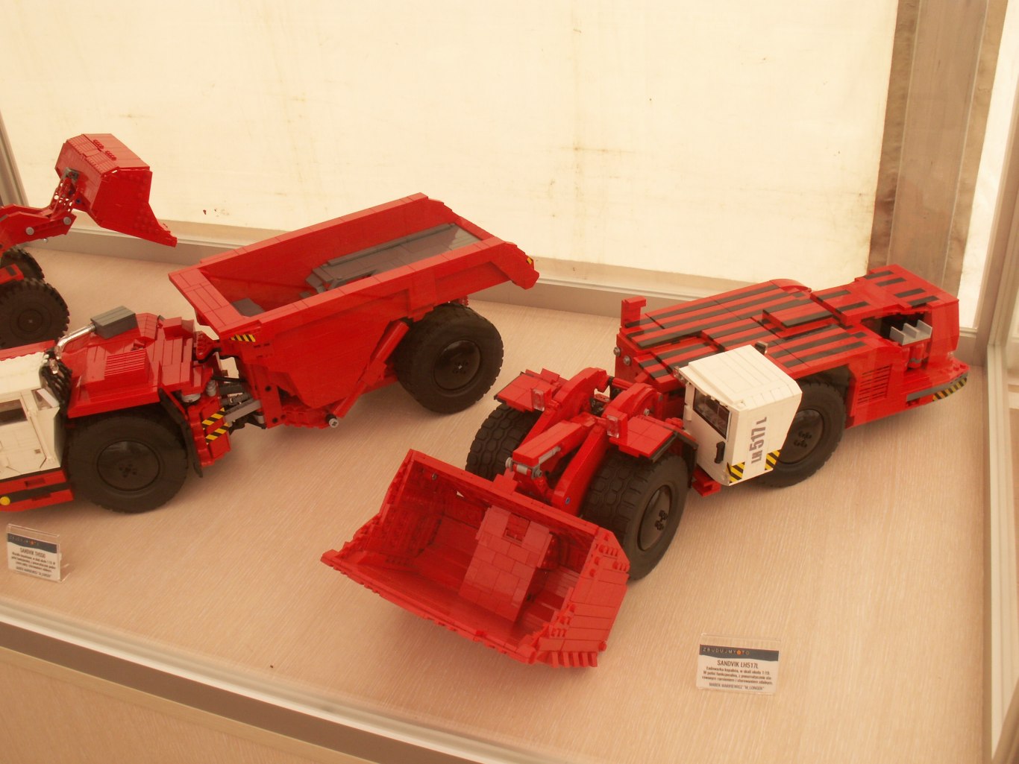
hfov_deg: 52.6
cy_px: 382
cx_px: 510
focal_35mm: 35
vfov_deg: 40.7
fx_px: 1030
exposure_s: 1/15
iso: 50
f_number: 6.3
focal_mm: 5.86
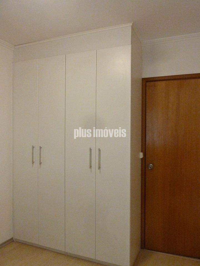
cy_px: 133
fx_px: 208
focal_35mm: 27
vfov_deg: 65.3
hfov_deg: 51.4
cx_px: 100
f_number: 3.3
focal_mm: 4.4
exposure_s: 1/20
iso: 400
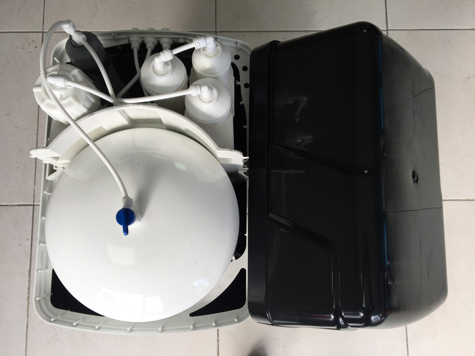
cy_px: 178
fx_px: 398
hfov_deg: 61.7
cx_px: 238
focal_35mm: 29
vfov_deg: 48.2
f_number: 2.2
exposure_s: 1/108
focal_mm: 4.15
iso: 25
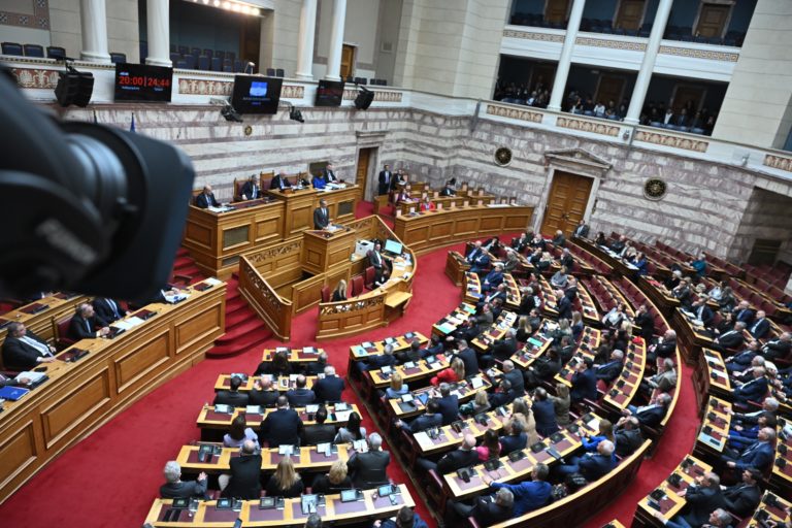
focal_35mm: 24
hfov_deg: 73.7
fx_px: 528
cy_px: 264
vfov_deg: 53.1
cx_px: 396
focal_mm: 24
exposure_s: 1/250
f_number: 4.5
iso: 1800
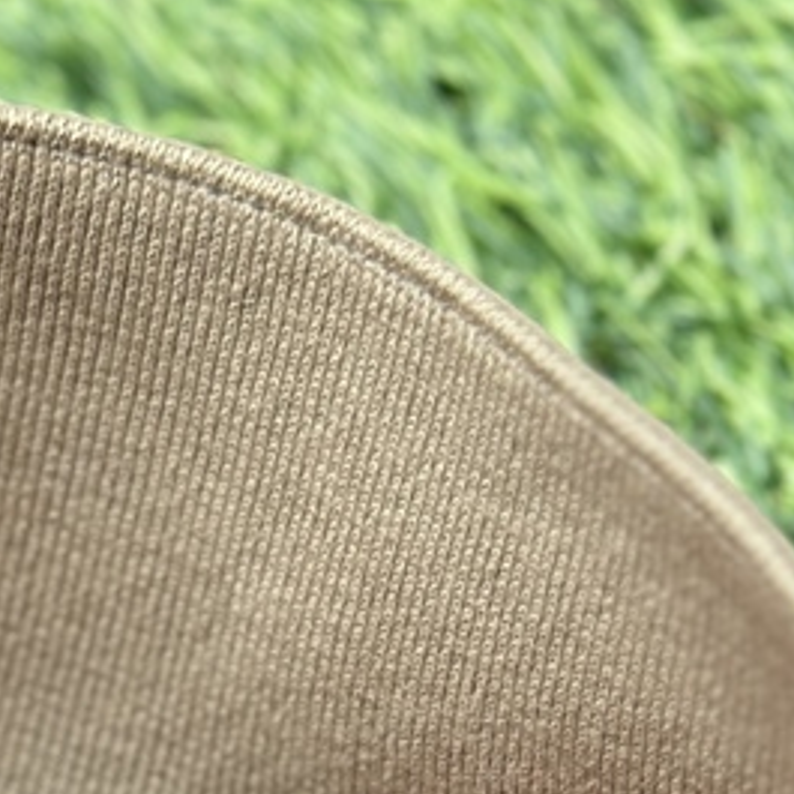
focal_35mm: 171
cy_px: 1587
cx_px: -225
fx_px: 4438
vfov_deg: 9.5
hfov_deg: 10.0
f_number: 1.78
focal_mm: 6.86
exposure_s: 1/351
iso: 80
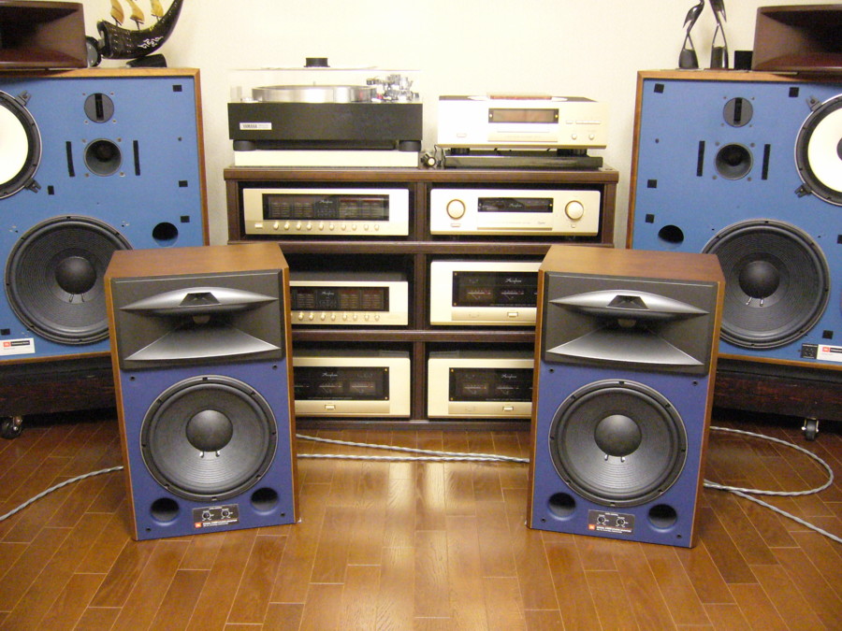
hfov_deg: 52.6
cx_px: 421
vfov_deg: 40.7
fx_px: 851
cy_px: 316
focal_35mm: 35
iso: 400
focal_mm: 5.8
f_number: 2.8
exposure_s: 1/10
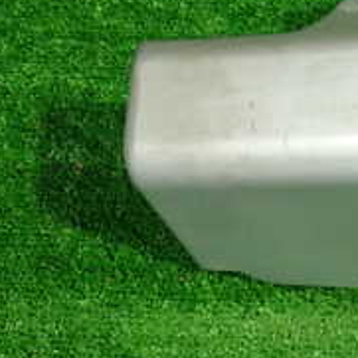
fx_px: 1030
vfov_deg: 19.1
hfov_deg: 17.2
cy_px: -12
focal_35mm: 88
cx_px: 582
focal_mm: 5.4
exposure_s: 1/30
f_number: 2.3
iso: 400
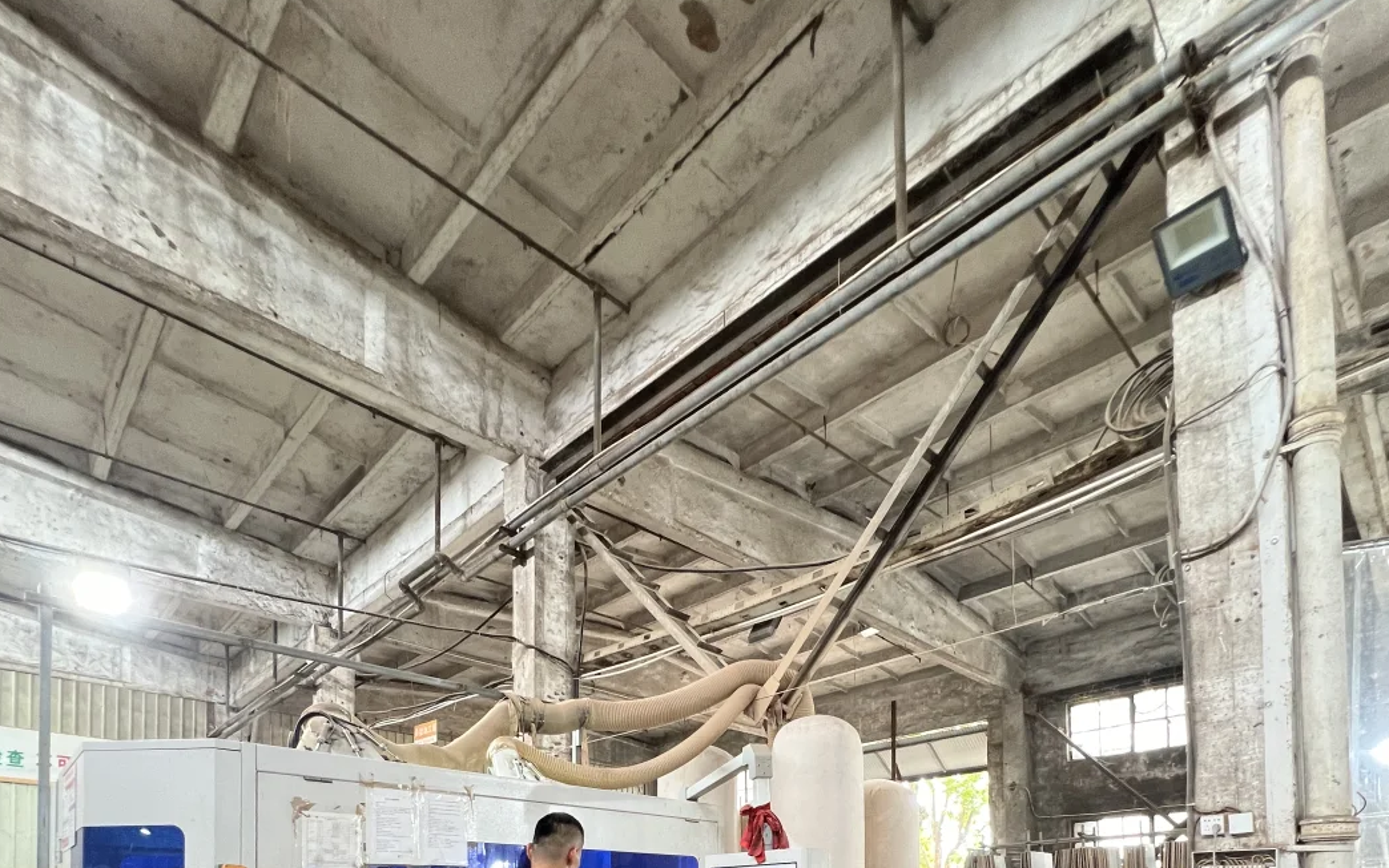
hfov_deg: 88.0
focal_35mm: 19
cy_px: 896
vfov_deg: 49.0
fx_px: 719
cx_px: 701
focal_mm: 1.57
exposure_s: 1/50
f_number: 1.8
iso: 160
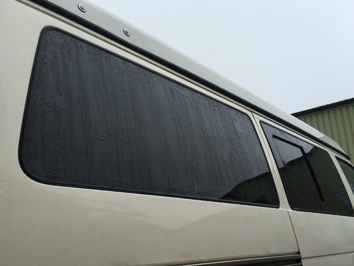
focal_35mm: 34
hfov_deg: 53.9
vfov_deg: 41.7
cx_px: 171
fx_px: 348
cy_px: 149
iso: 32
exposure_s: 1/116
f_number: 2.2
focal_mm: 4.15
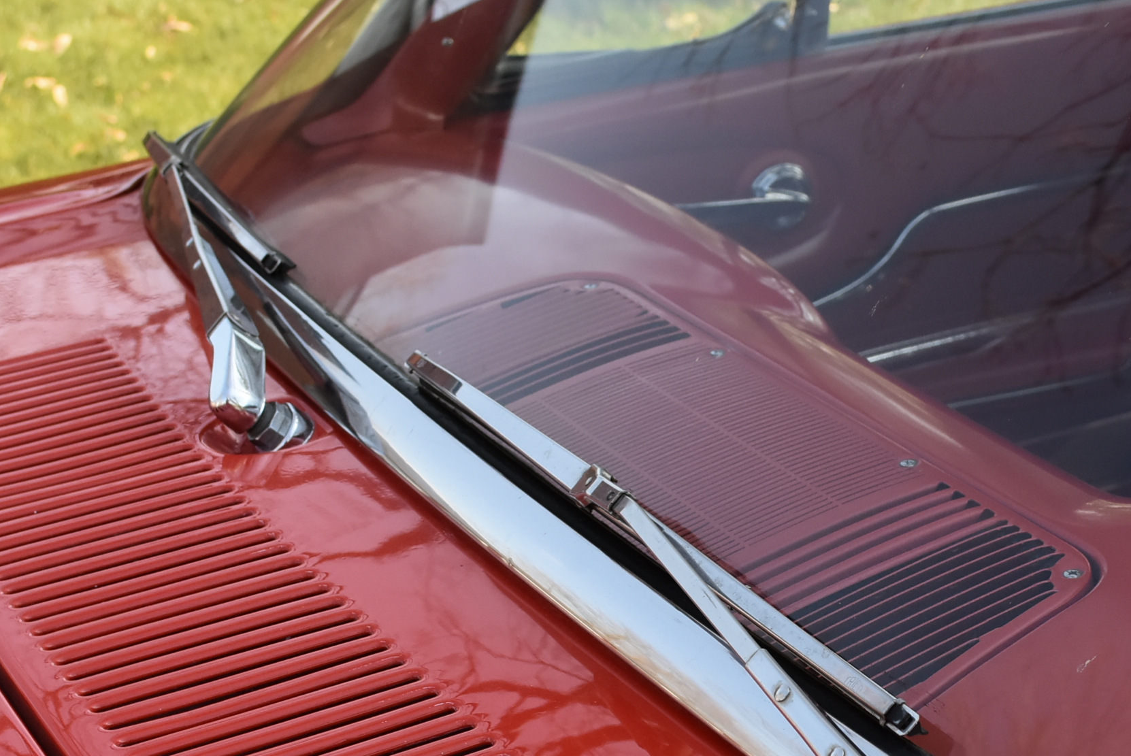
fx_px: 2547
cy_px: 614
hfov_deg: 24.7
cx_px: 865
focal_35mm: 81
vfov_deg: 16.7
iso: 800
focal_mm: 30
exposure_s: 1/400
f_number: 8
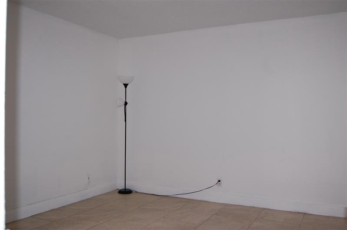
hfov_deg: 57.3
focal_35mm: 33
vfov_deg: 39.8
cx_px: 174
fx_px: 318
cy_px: 115
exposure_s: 1/60
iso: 400
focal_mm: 22
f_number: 3.8
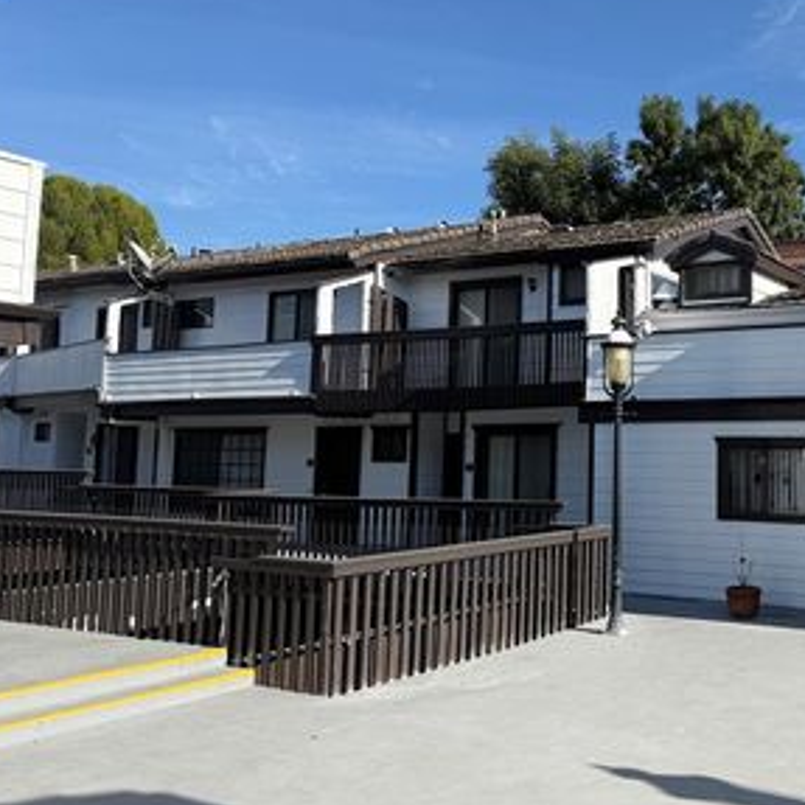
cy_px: 349
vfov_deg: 44.8
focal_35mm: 37
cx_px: 668
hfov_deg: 42.5
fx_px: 973
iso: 80
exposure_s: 1/4405
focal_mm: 6.76
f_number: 1.78
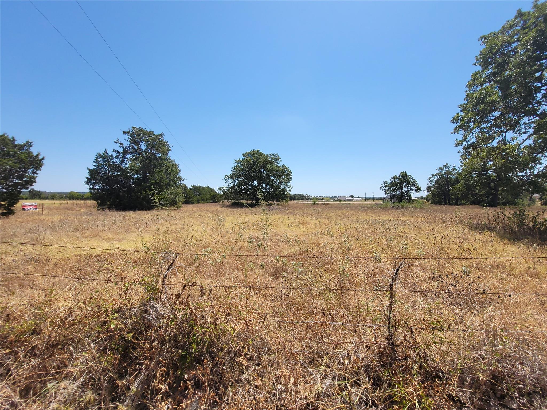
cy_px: 205
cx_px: 274
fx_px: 205
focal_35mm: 13
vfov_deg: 89.9
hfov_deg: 106.2
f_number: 2.2
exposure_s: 1/2010
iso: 64
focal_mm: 2.2
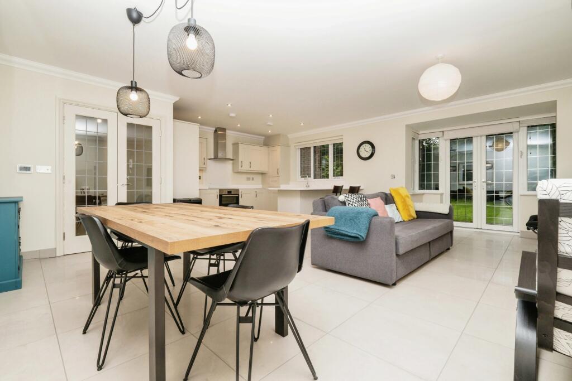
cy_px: 190
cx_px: 286
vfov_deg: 77.3
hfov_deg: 100.4
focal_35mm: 15
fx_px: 238
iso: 800
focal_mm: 10
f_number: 7.1
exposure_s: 1/200
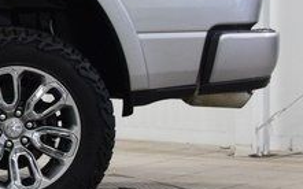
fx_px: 1635
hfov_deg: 9.6
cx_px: -377
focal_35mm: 198
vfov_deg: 6.6
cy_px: 8
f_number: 5.6
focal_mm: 28
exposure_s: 1/60
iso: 1600
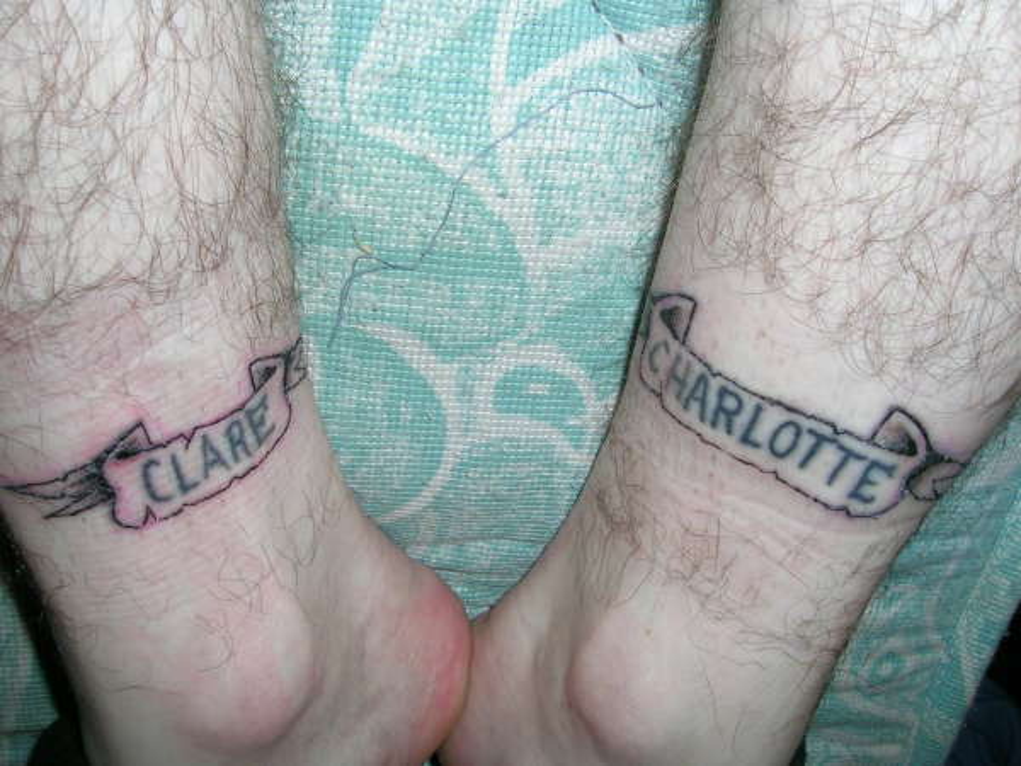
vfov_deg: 40.7
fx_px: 1032
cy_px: 383
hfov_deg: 52.6
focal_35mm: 35
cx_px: 510
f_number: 4.8
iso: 50
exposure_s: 1/60.1
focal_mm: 5.4
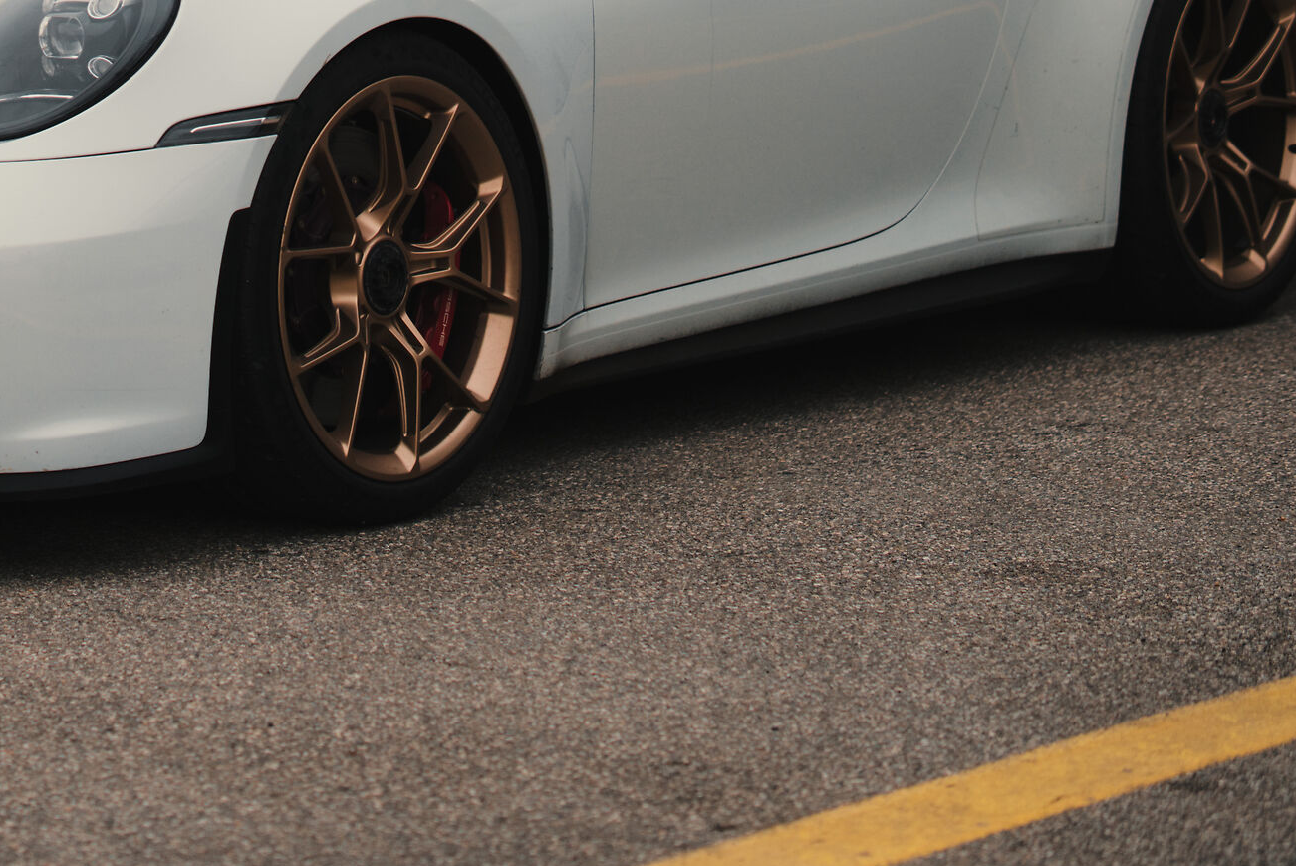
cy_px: 105
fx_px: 5583
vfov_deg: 8.8
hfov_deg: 13.2
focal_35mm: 155
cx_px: 261
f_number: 1.4
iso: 100
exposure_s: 1/4000
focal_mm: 56
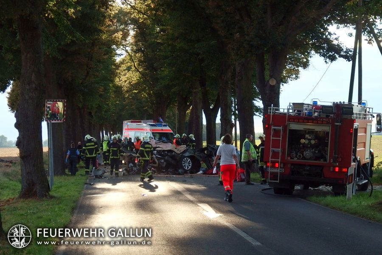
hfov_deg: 21.0
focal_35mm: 97
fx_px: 1029
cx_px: 191
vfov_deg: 14.1
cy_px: 128
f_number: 3.5
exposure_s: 1/640
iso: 100
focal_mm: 17.3
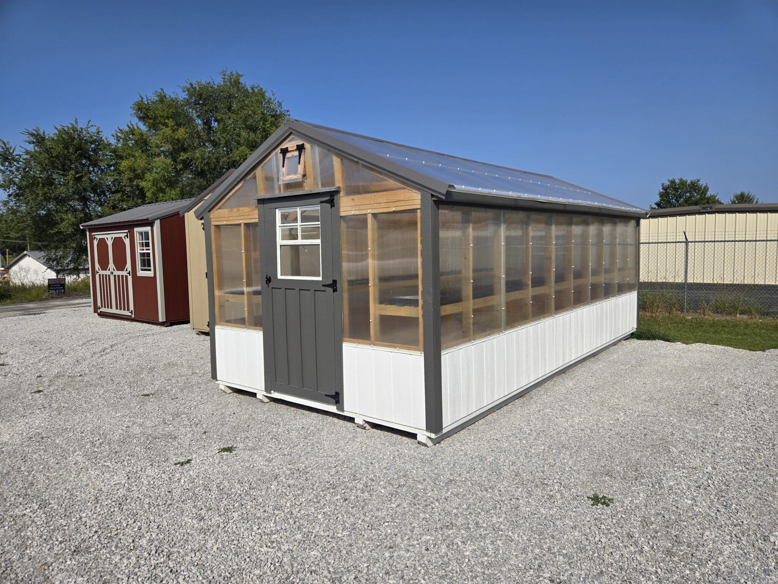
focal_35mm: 23
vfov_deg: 58.9
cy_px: 292
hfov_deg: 73.9
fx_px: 517
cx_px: 389
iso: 25
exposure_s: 1/3246
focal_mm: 5.4
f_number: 1.8
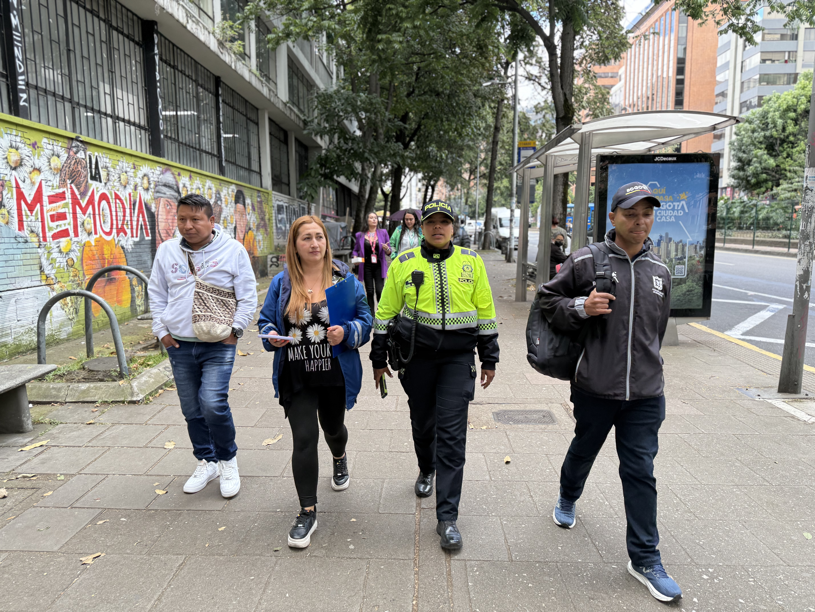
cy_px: 306
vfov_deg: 56.8
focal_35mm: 24
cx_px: 408
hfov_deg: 71.6
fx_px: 565
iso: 160
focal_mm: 6.76
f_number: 1.78
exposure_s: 1/197
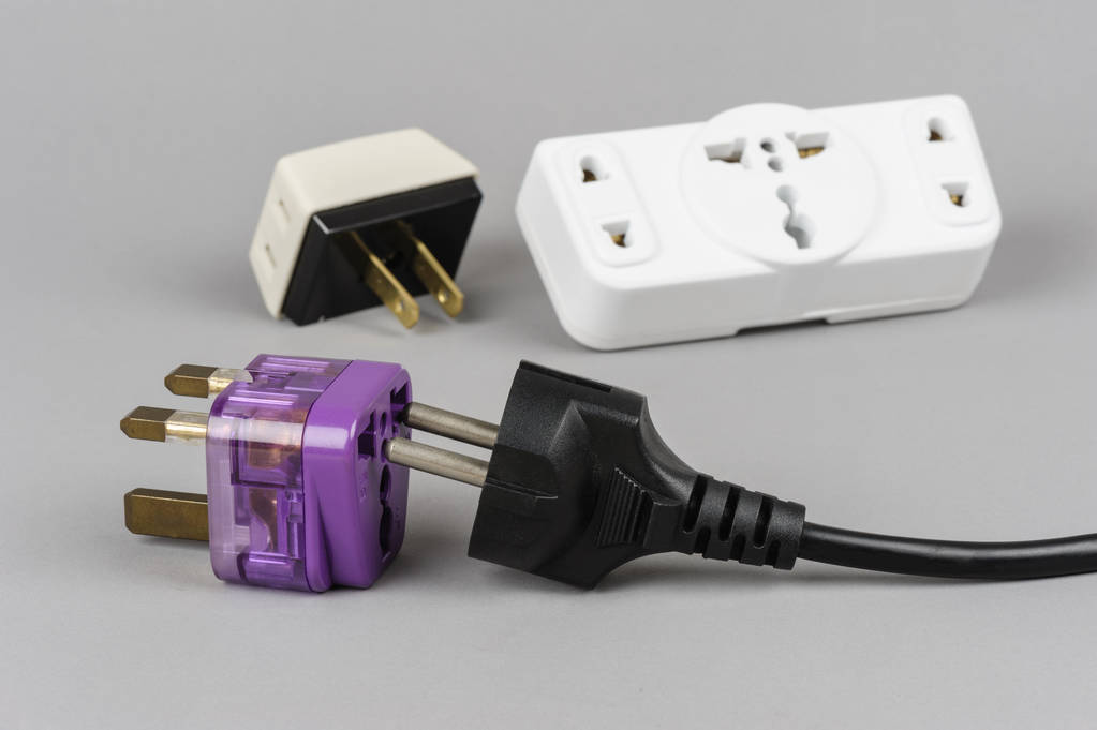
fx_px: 3198
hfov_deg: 19.5
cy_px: 365
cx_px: 548
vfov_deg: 13.0
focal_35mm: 105
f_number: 22
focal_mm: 105
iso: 200
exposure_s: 1/160
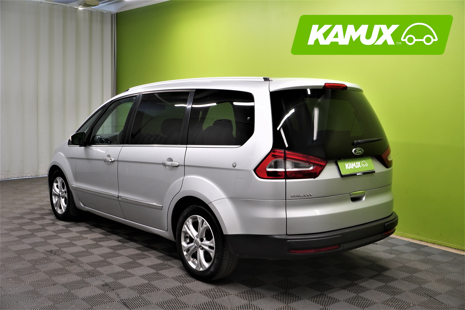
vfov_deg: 34.2
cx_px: 232
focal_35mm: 39
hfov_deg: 49.6
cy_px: 155
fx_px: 504
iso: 320
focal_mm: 26
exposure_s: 1/13
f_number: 9
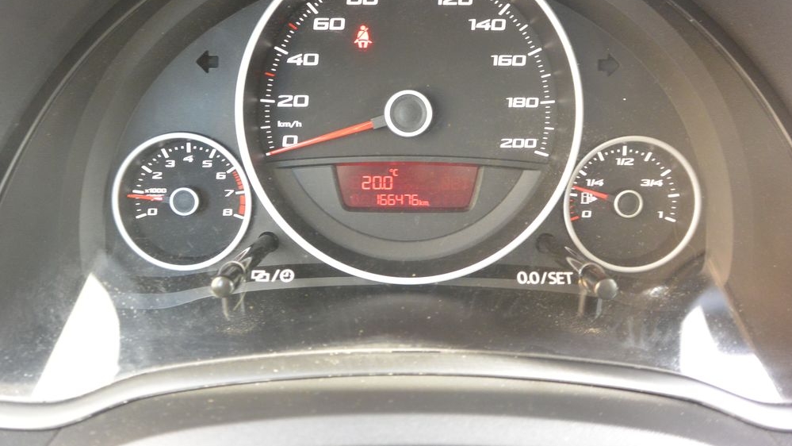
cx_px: 393
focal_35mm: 29
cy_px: 177
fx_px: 609
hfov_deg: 66.1
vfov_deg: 40.0
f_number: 3.5
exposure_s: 1/60
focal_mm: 10
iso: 800
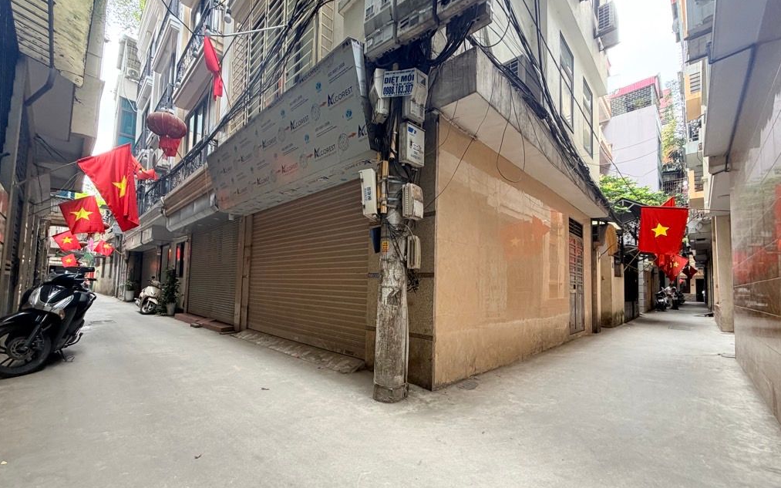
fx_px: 319
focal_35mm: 15
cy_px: 268
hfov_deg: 101.5
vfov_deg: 74.6
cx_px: 389
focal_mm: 2.22
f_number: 2.2
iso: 100
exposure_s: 1/121
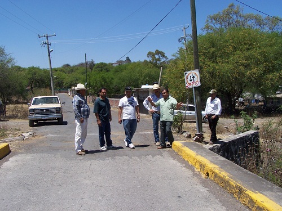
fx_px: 310
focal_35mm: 38
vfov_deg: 37.7
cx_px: 141
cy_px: 106
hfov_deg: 49.0
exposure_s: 1/500
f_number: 5.6
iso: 80
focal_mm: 6.3
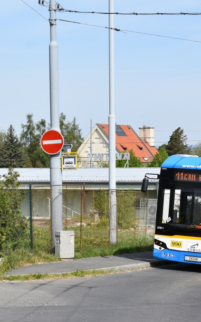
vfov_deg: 23.1
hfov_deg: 13.9
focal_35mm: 90
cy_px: 145
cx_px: 267
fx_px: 788
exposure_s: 1/400
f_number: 10
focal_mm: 35
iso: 200
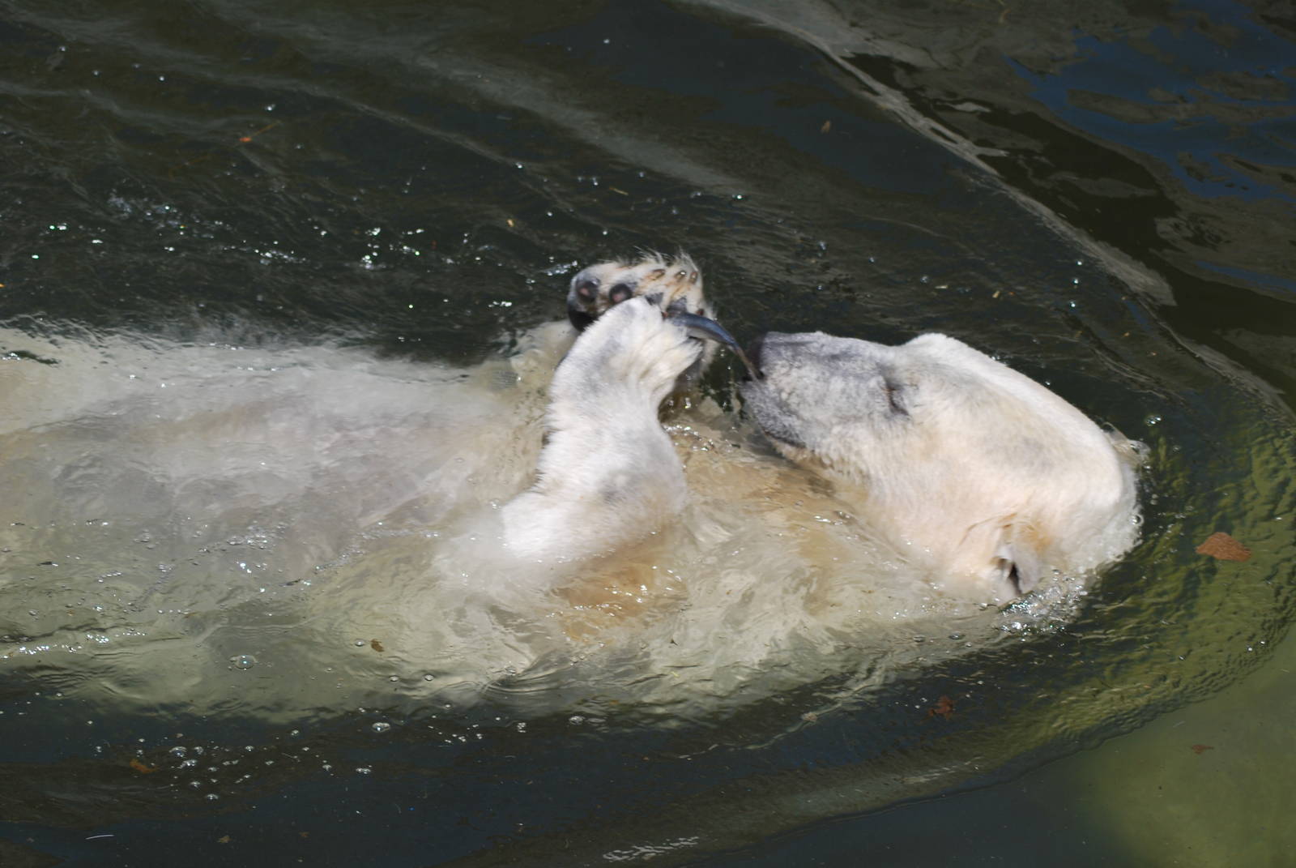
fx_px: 4433
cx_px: 648
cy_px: 434
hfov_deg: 16.6
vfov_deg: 11.2
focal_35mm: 123
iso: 100
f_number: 5.6
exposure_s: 1/500
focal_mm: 82
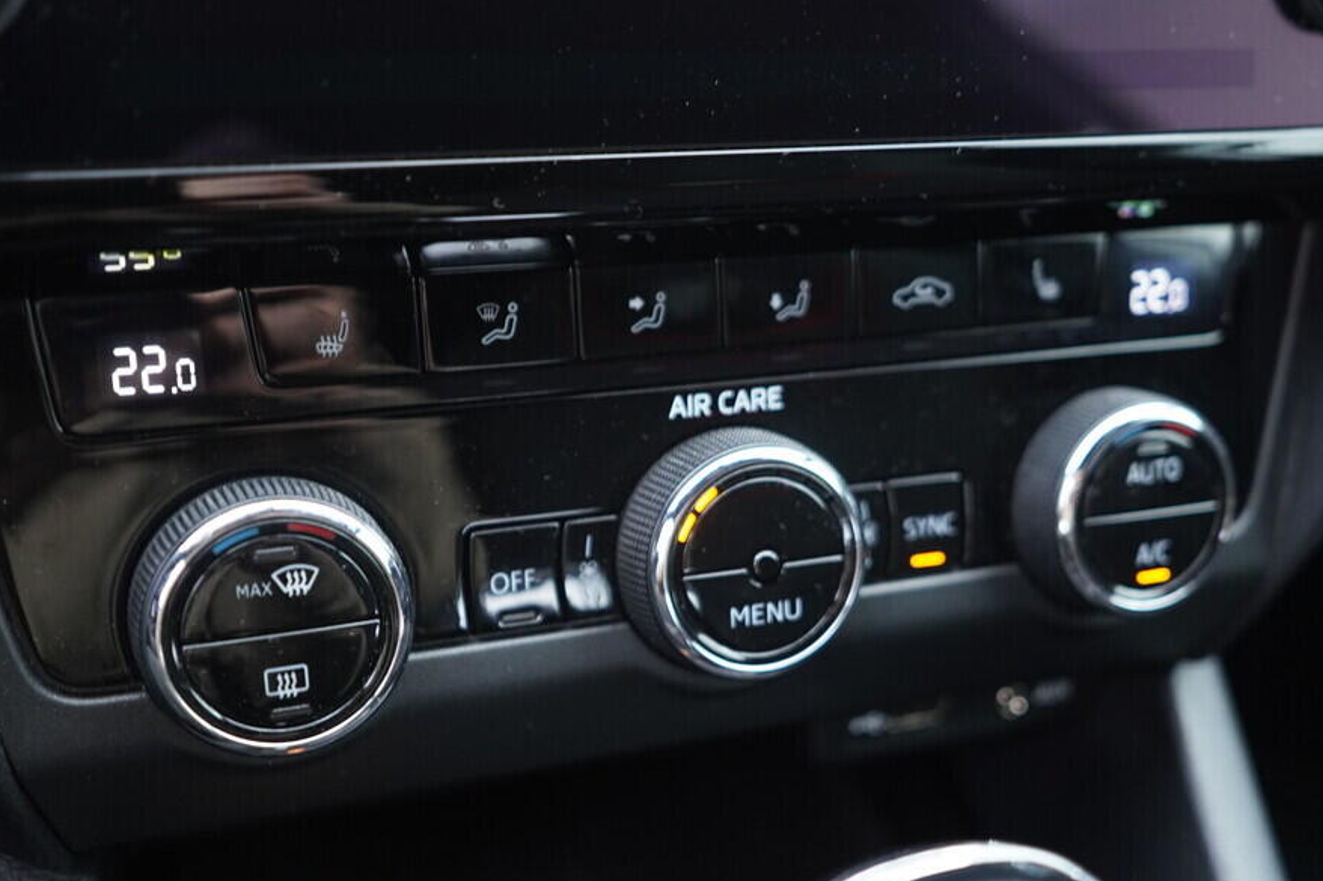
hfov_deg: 46.4
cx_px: 645
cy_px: 501
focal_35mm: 42
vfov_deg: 31.8
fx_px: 1543
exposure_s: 1/40
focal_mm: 24
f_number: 2.8
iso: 800
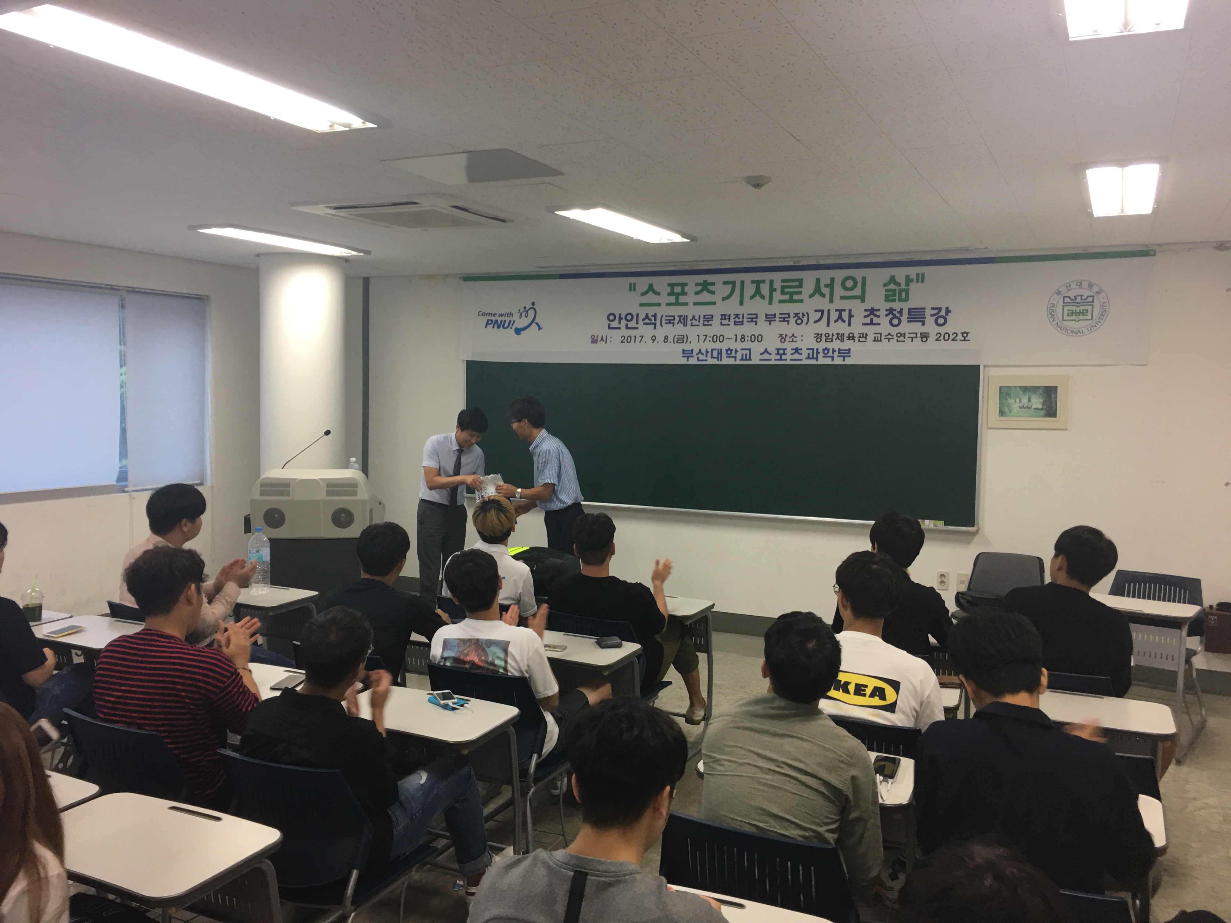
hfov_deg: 61.7
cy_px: 462
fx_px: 1031
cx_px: 616
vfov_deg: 48.2
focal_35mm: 29
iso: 25
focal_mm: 4.15
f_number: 2.2
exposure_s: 1/15
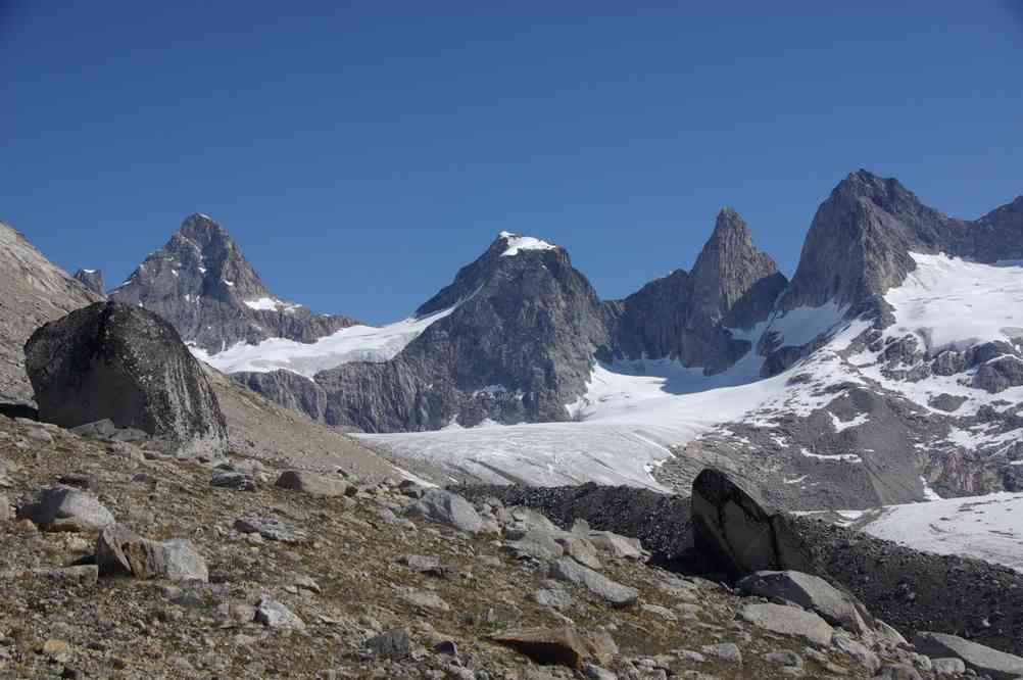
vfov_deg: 31.1
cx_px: 512
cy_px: 340
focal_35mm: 43
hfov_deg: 45.5
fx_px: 1221
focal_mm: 29.4
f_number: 8
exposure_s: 1/350
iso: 100
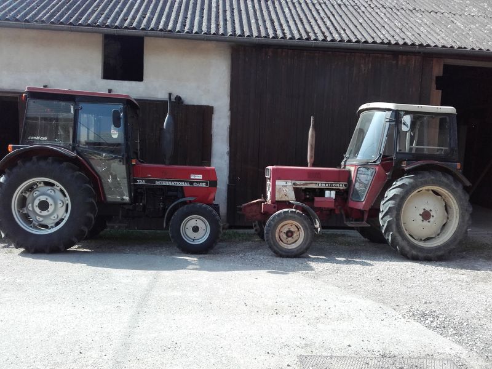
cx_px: 246
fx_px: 441
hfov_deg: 58.4
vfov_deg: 45.4
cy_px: 184
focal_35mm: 31
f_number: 2.2
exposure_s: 1/471
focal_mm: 3.31
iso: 50
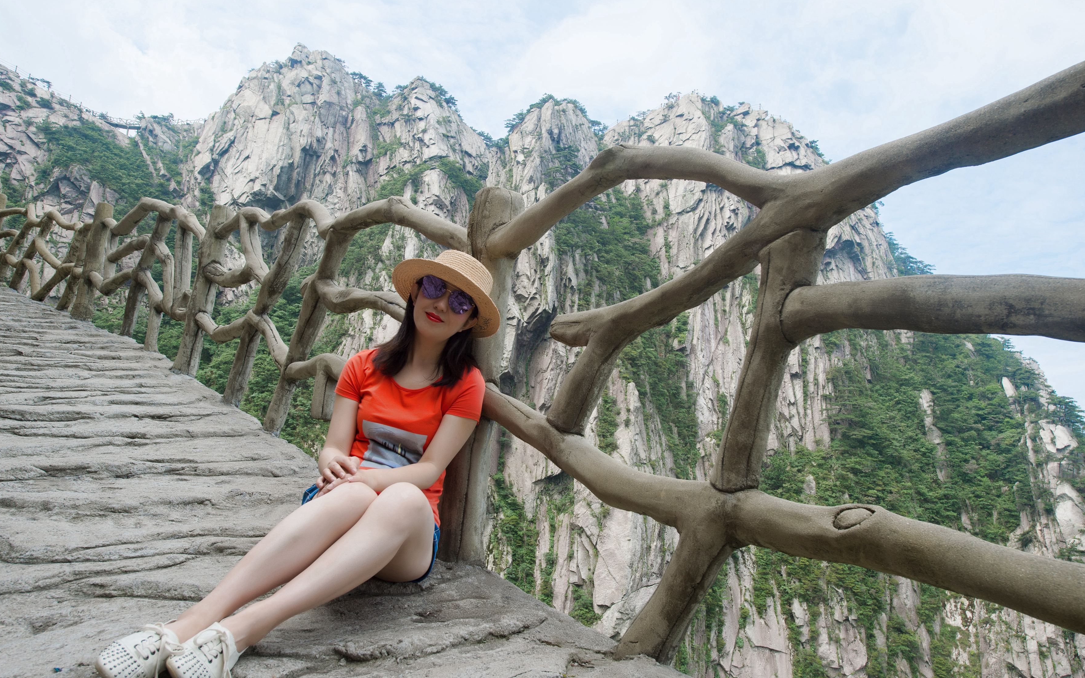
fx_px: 739
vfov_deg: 49.3
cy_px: 348
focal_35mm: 25
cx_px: 546
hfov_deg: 72.5
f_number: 11
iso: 100
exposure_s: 1/125
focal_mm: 24
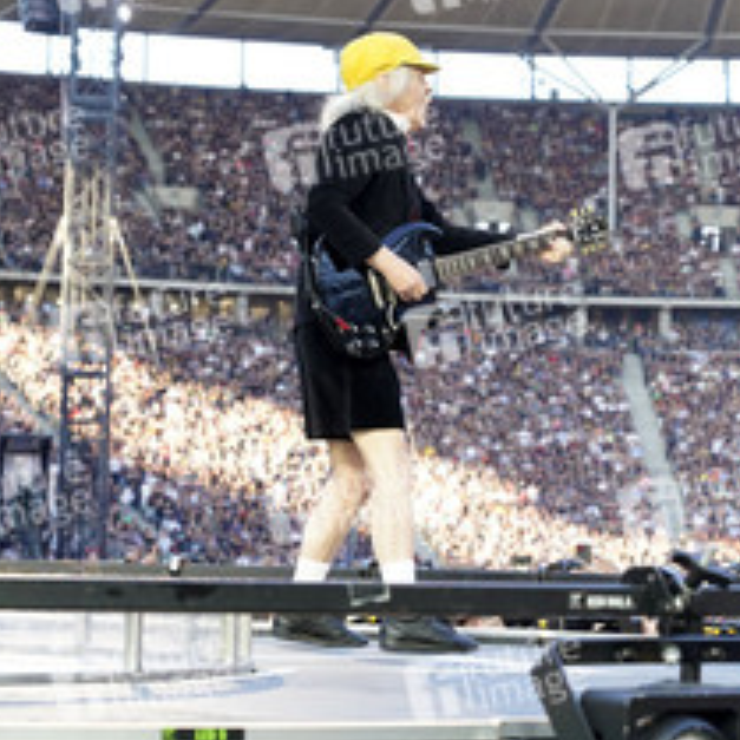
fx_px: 2709
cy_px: 237
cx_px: 402
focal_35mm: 112
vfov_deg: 15.5
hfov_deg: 15.6
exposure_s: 1/400
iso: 1600
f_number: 5
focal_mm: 61
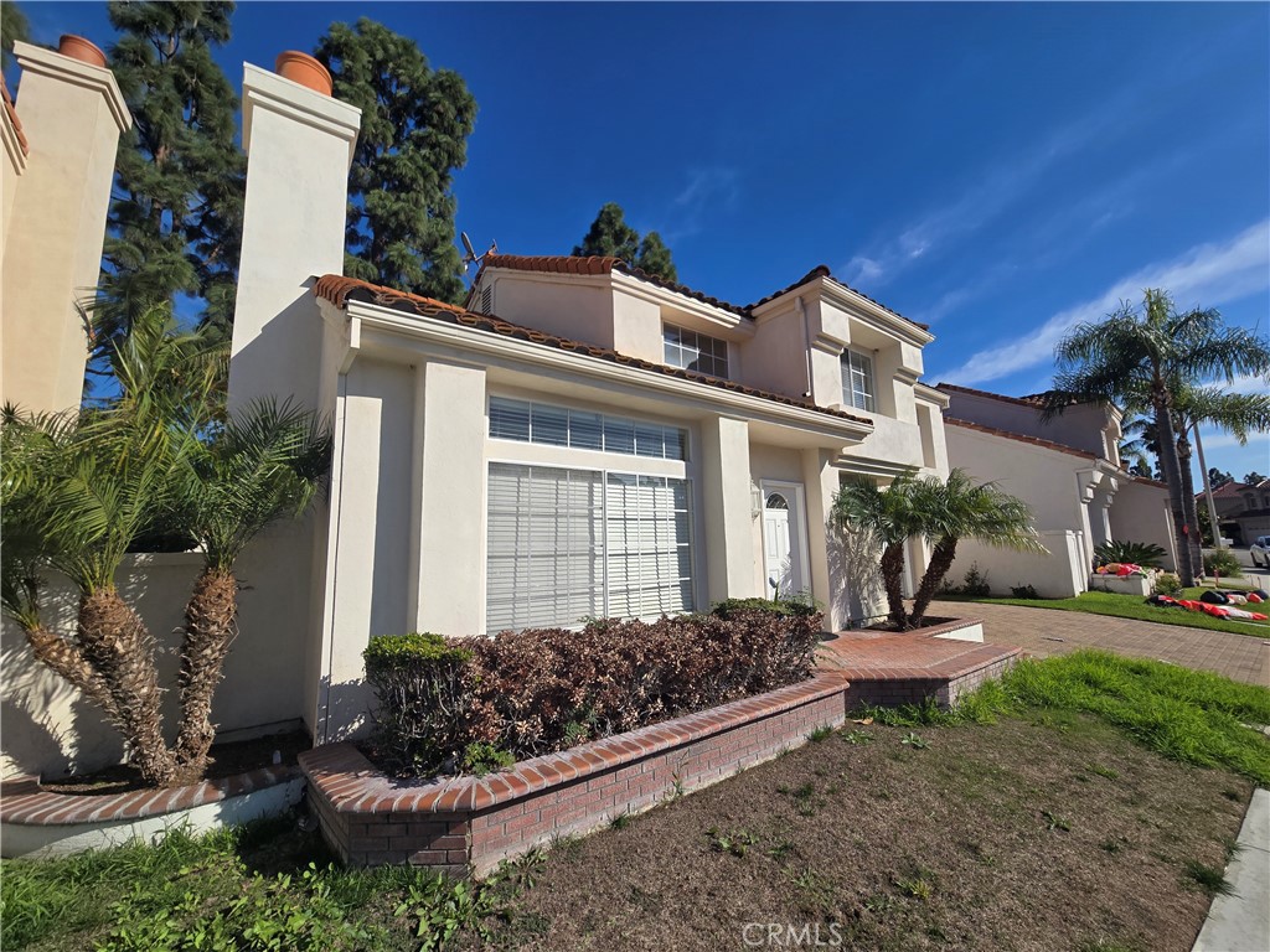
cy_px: 476
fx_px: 477
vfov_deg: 89.9
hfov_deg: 106.2
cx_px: 635
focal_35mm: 13
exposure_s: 1/3436
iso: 50
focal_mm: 2.2
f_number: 2.2
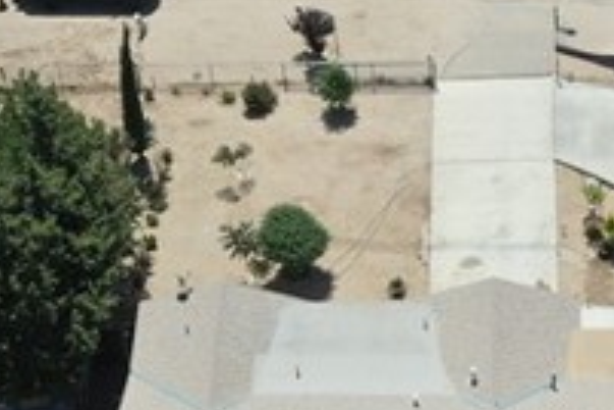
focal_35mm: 143
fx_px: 2439
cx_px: 446
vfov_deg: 9.3
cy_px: 644
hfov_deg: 14.3
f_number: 6.3
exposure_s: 1/500
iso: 100
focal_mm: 10.26
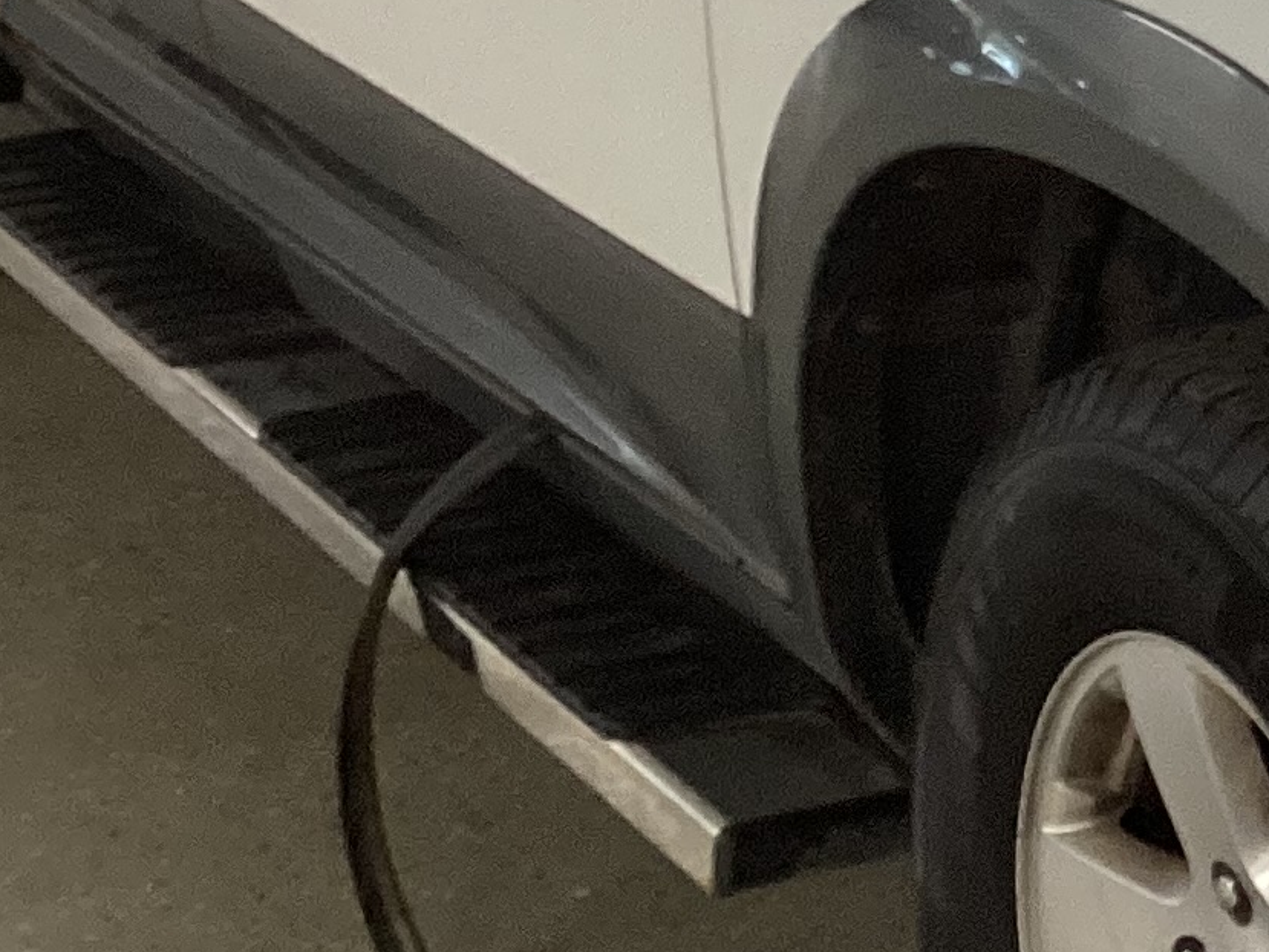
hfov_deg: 15.0
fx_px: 4473
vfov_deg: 12.0
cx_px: 1906
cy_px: 17
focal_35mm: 122
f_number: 2.4
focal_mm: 3.3
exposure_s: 1/60
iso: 160
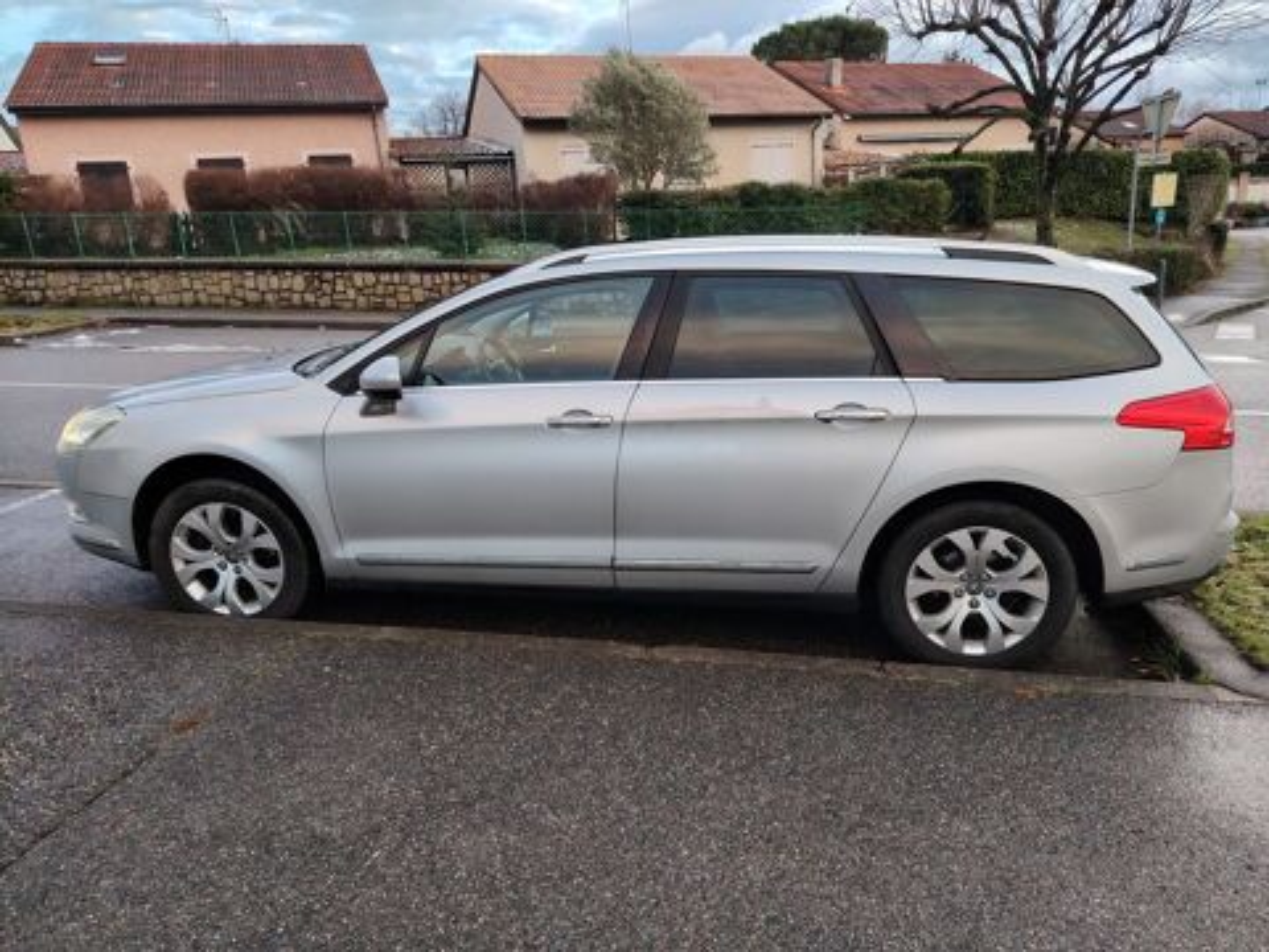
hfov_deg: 71.6
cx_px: 634
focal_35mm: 24
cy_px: 476
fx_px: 880
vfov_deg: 56.8
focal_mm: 5.25
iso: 116
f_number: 1.75
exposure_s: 1/50
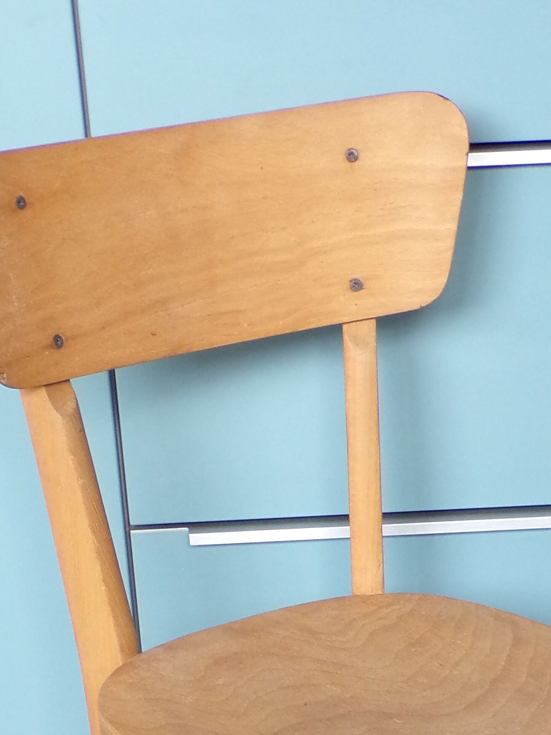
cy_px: 779
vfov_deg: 19.0
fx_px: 2122
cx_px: 402
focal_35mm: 100
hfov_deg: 14.7
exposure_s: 1/18
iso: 200
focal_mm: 7.6
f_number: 3.4
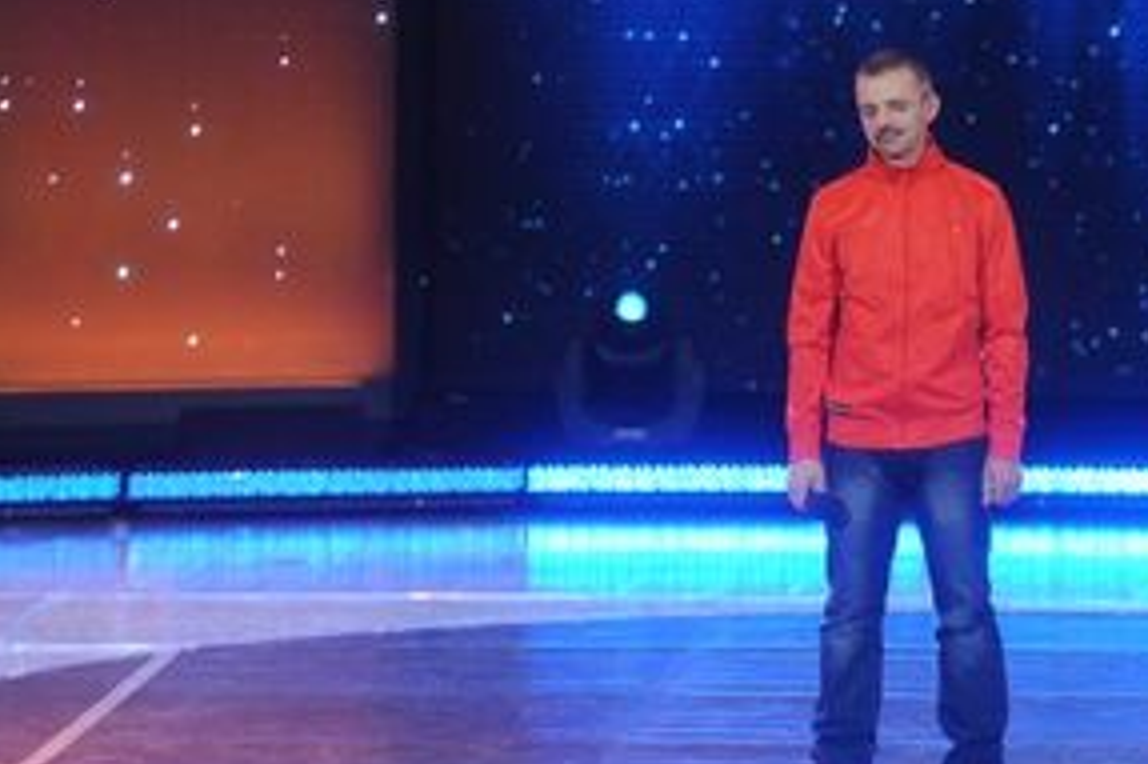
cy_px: 58
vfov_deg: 3.6
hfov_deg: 5.4
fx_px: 12078
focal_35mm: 379
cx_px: 1012
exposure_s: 1/160
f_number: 4.5
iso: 2000
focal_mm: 170
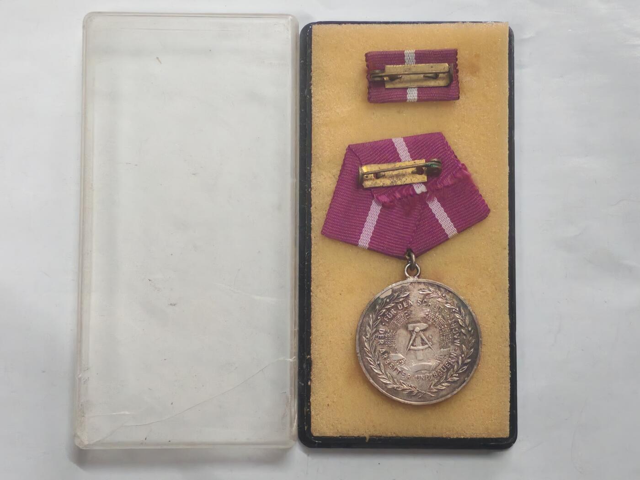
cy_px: 240
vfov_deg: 21.6
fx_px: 1257
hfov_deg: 28.6
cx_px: 320
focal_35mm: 68
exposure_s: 1/33
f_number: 1.95
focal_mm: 5.52
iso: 640
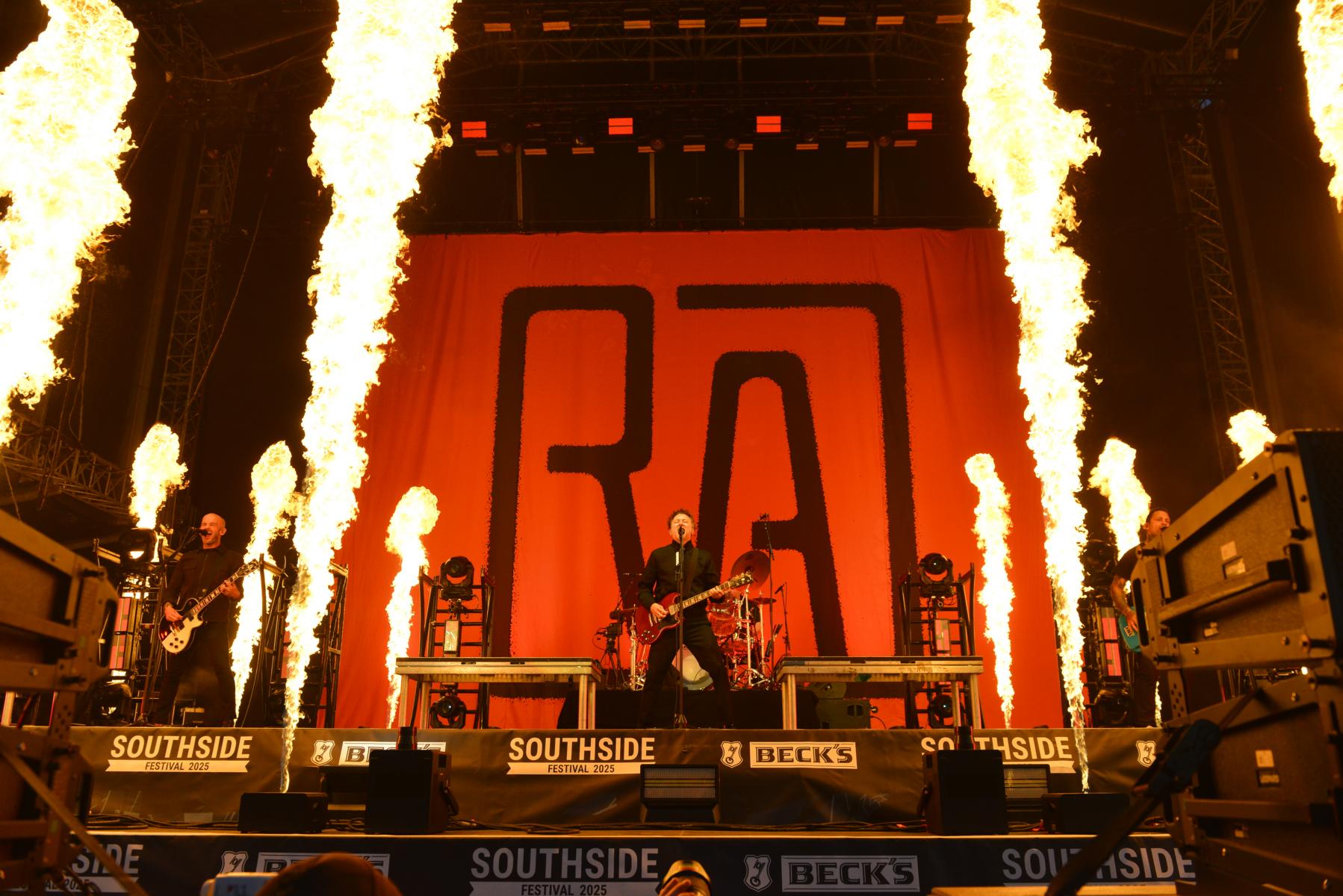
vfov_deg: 46.4
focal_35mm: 28
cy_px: 448
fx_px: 1045
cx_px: 672
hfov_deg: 65.5
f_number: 5
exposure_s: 1/800
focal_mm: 28
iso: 1250
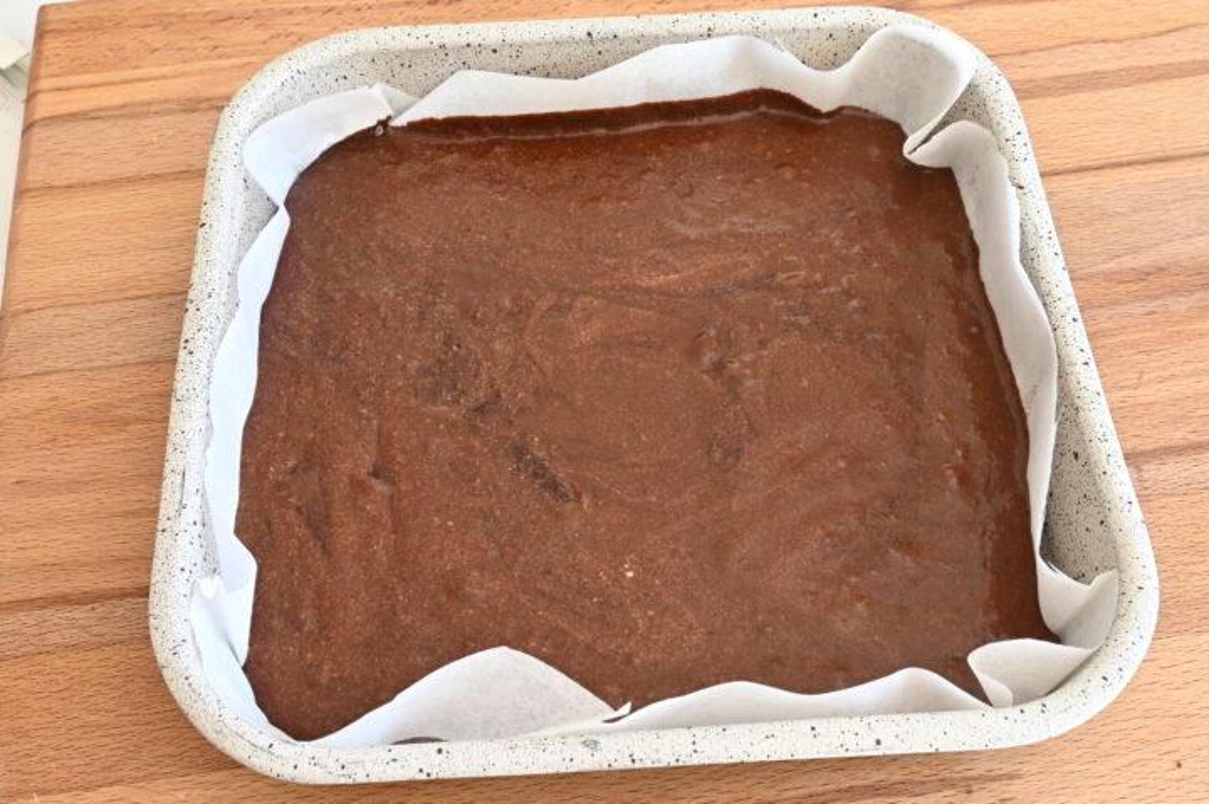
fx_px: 1309
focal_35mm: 39
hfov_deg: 49.6
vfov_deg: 34.2
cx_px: 604
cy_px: 402
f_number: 11
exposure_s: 1/5
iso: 200
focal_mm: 26
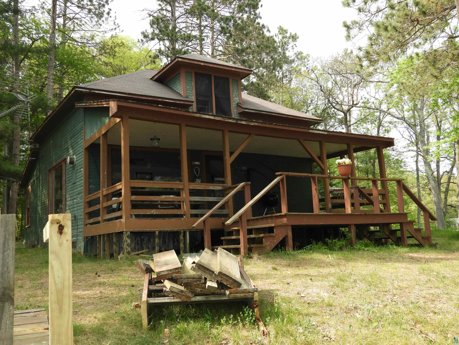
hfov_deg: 55.4
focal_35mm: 33
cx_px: 230
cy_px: 172
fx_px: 438
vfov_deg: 42.9
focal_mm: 5.9
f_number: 3.6
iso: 100
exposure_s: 1/200
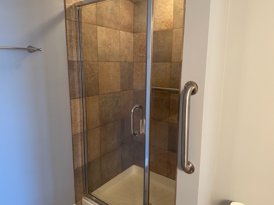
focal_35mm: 25
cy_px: 101
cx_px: 139
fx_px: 198
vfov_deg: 54.9
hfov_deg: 69.4
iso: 400
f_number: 1.78
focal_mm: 6.86
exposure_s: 1/60
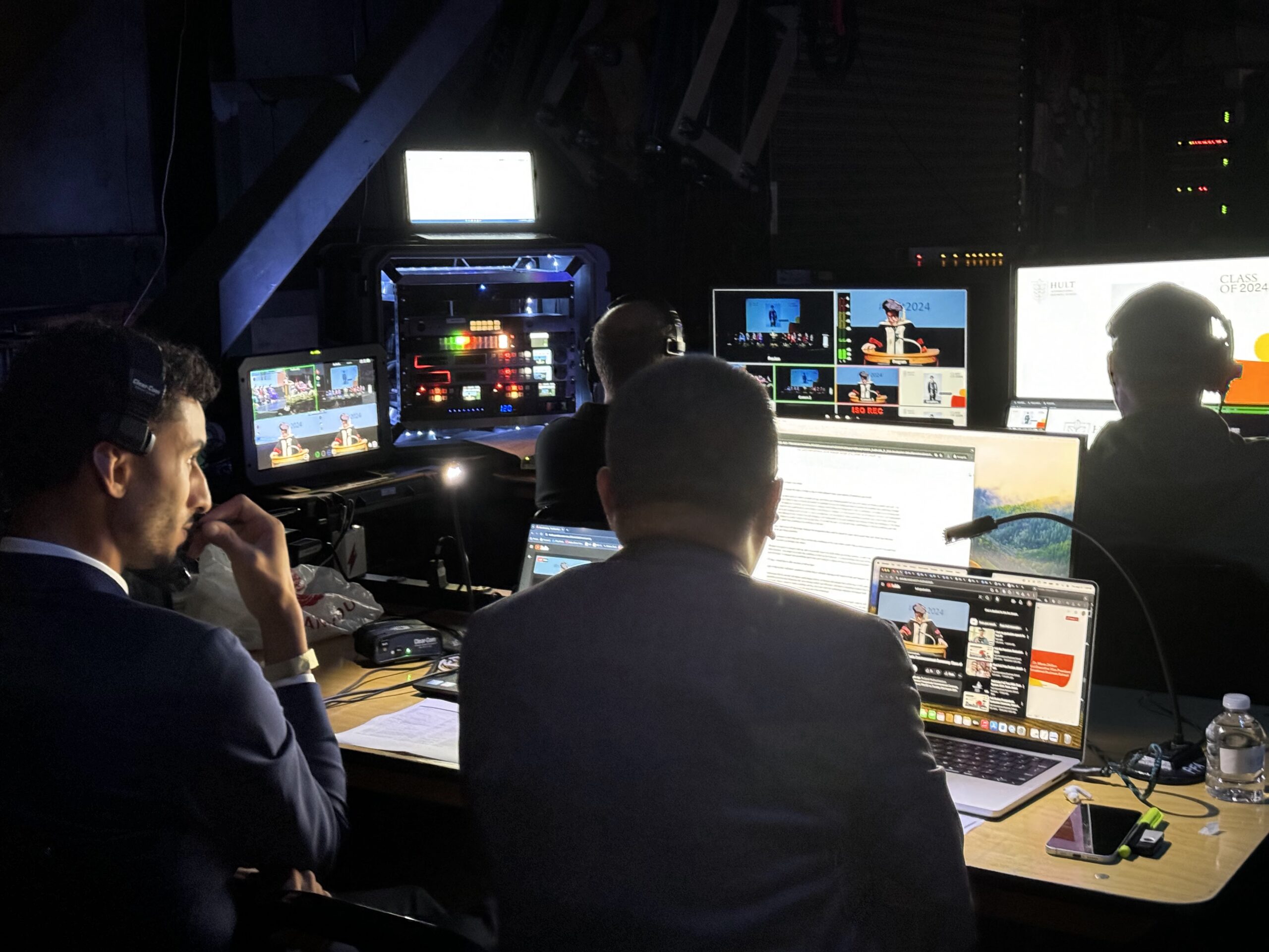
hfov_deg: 39.7
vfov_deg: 30.3
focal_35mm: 48
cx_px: 634
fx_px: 1760
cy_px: 476
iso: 640
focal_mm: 6.76
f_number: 1.78
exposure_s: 1/20
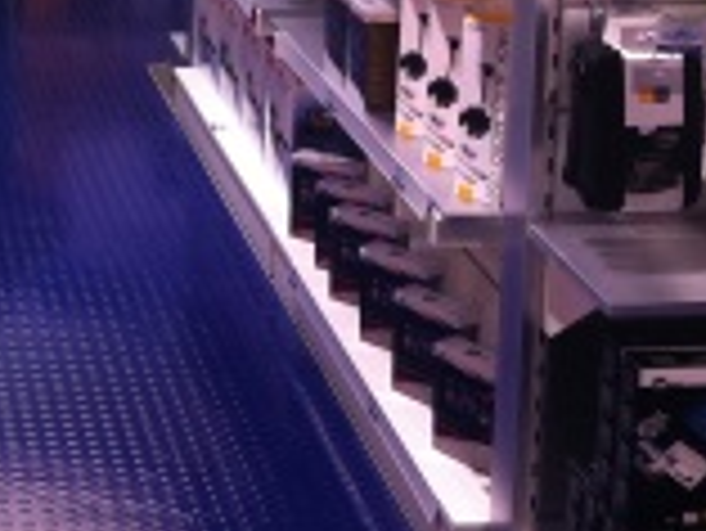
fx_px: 2041
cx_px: -31
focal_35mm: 100
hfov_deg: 19.0
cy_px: -122
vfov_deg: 14.3
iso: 80
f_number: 2.8
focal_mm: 3.85
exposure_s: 1/40
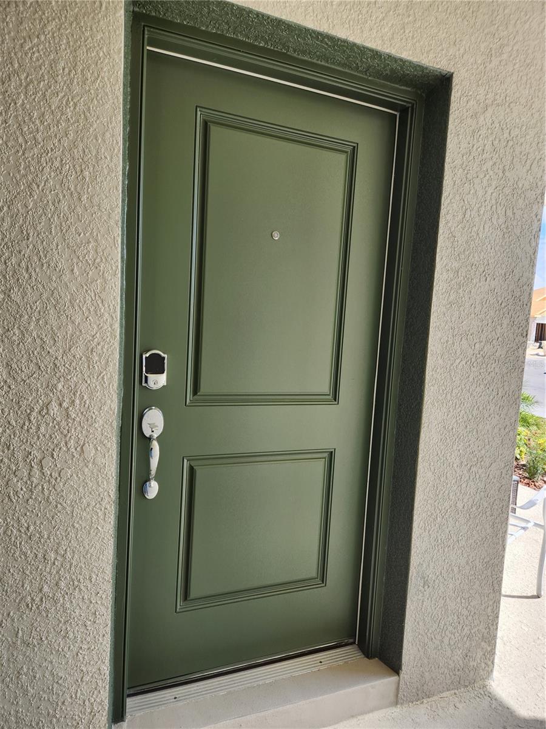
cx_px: 273
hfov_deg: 58.9
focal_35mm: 23
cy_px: 364
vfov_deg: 73.9
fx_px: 484
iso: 20
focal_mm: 5.4
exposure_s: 1/182
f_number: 1.8
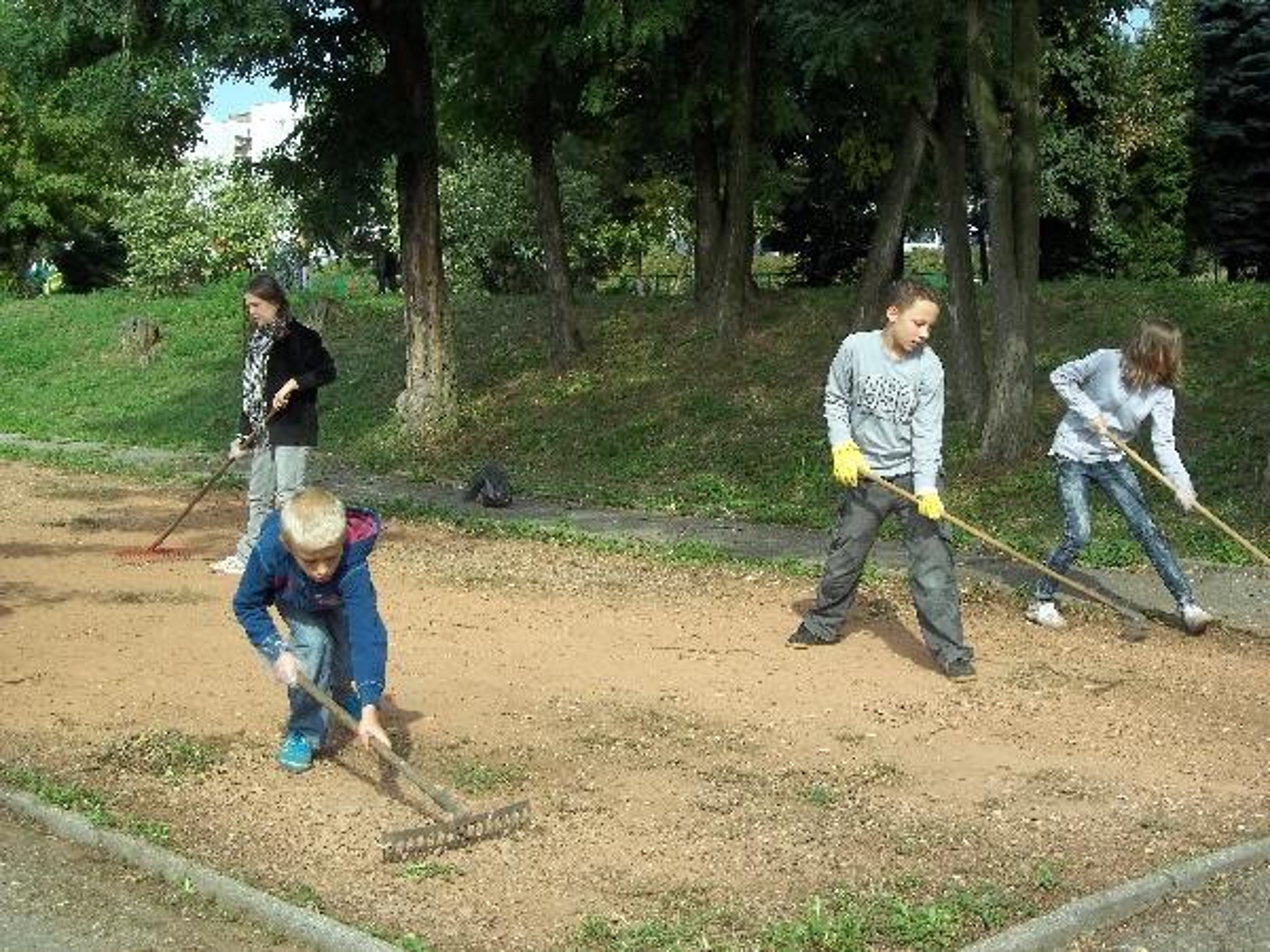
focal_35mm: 49
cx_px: 635
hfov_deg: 38.9
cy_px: 476
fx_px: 1798
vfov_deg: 29.7
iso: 64
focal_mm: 8.8
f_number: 3.6
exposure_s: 1/400
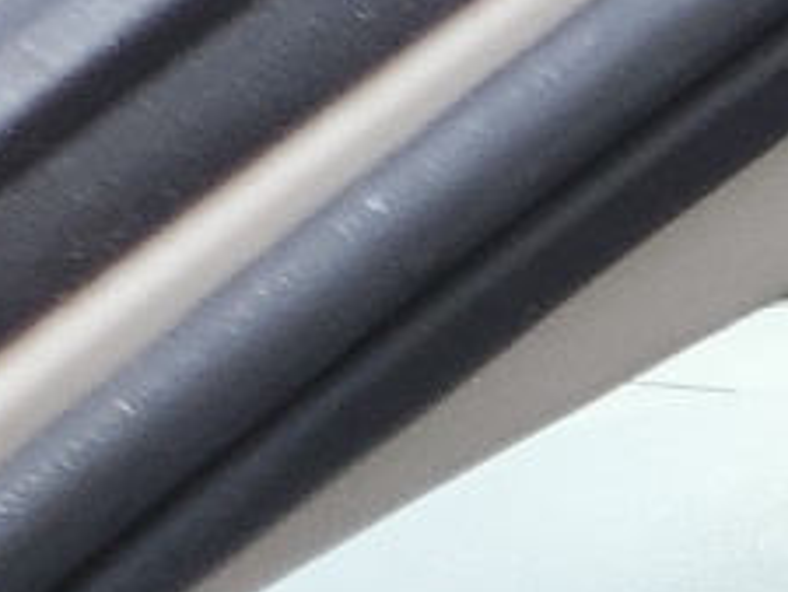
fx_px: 4214
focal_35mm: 185
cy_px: 1643
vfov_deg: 7.3
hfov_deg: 8.6
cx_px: 2473
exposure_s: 1/147
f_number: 1.5
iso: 50
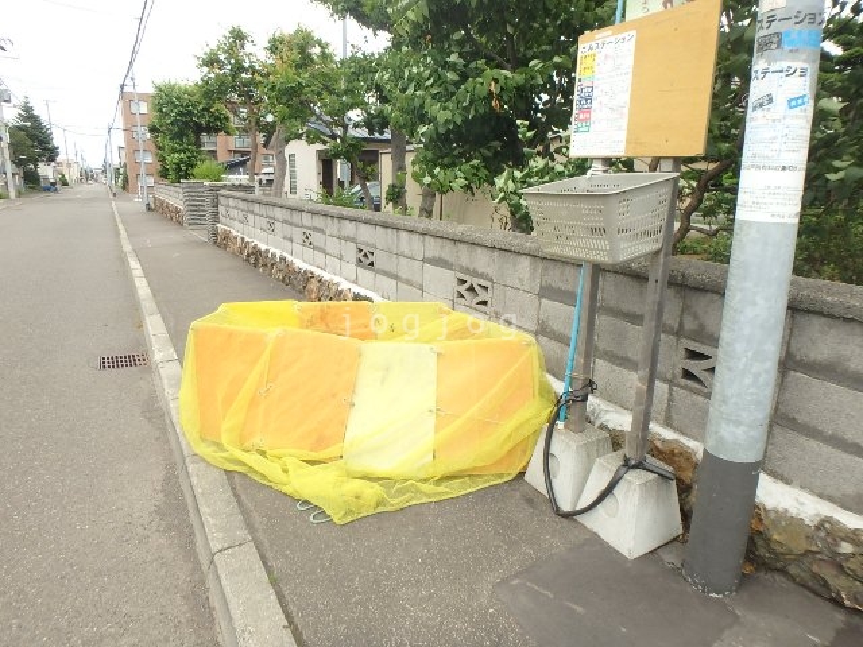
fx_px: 524
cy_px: 324
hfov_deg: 79.0
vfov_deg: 63.4
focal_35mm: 21
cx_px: 432
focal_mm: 3.7
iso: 125
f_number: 3.5
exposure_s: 1/250
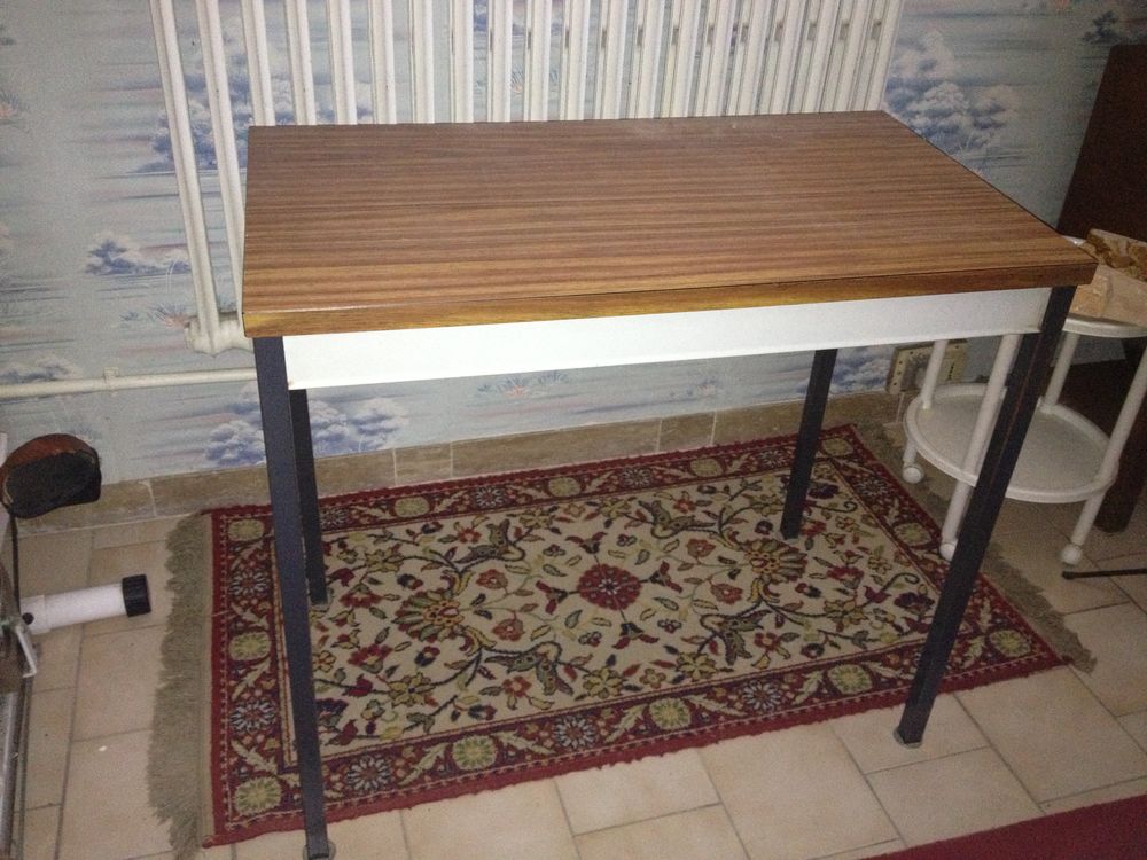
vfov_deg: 40.7
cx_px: 574
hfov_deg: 52.6
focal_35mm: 35
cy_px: 430
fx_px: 1160
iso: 400
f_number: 2.4
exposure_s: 1/16
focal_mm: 4.28
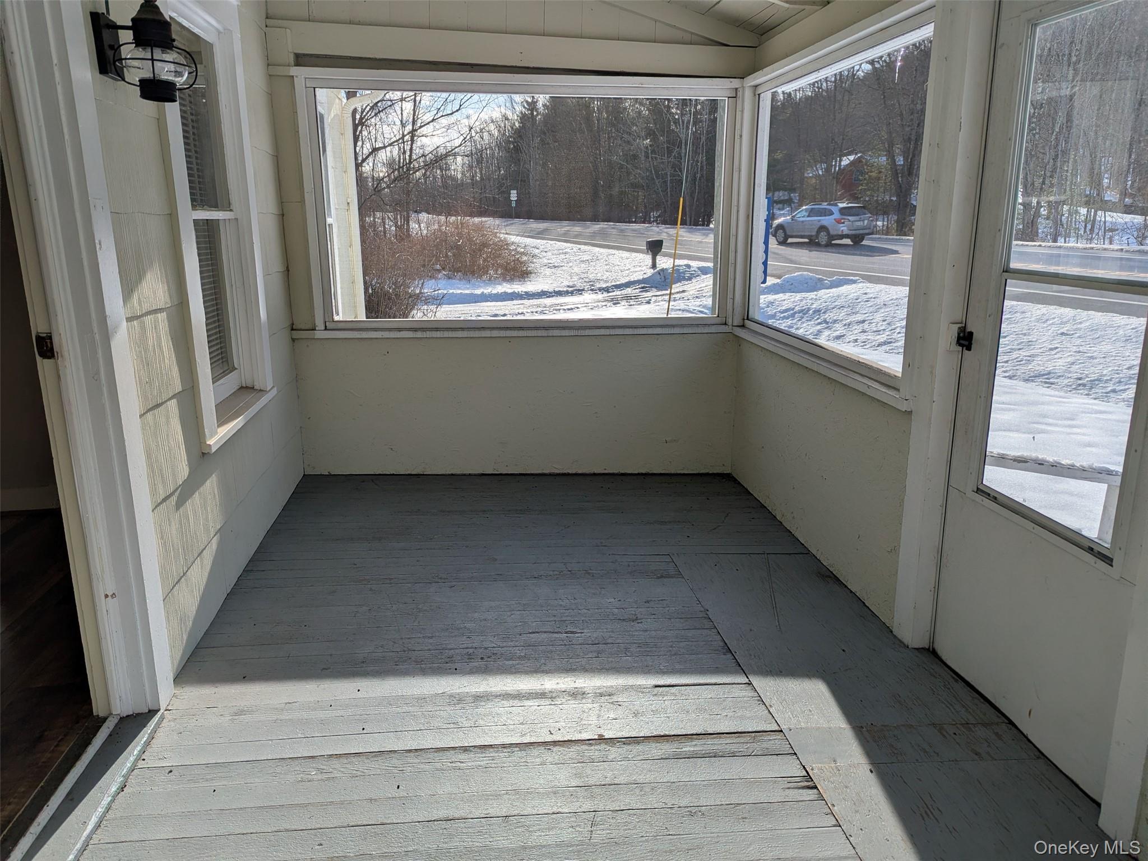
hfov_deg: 71.6
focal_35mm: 24
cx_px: 574
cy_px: 430
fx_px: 796
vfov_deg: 56.8
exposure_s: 1/1919
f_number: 1.85
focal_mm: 6.81
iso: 44
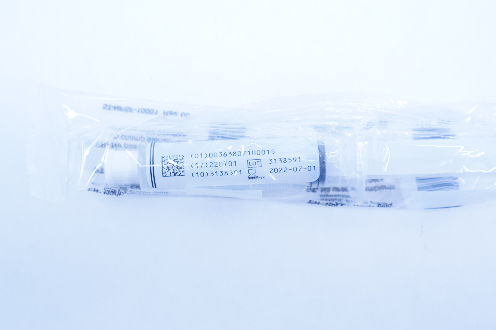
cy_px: 165
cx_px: 248
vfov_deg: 31.8
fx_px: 578
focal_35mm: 42
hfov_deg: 46.4
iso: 800
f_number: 5.6
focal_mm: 28
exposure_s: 1/100
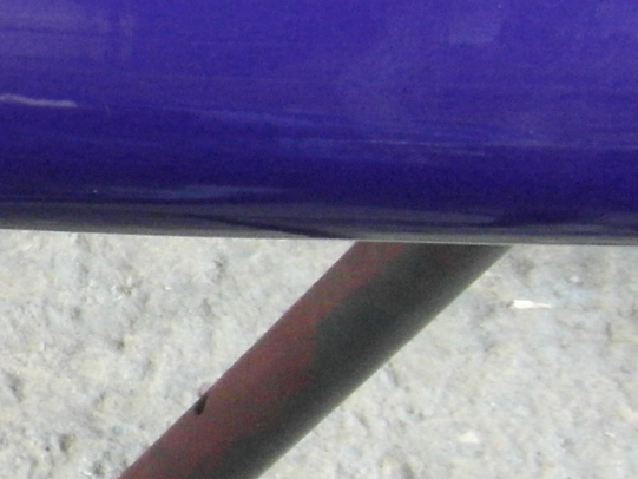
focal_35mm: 115
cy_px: 278
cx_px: -402
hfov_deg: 15.4
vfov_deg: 12.9
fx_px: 2120
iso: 240
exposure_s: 1/30
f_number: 3.2
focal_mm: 4
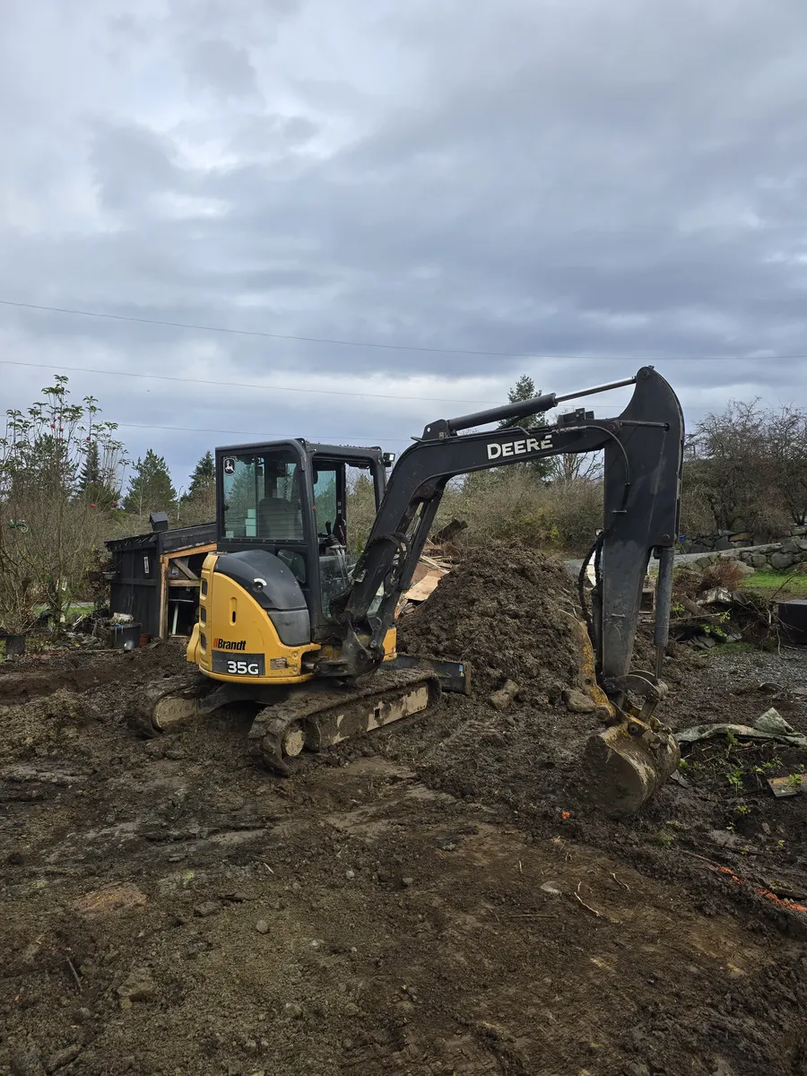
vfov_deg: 73.9
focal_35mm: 23
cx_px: 404
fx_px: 715
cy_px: 538
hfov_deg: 58.9
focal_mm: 6.3
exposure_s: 1/180
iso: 12
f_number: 1.7
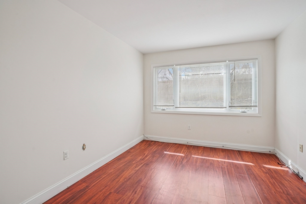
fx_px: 136
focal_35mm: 16
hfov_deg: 96.7
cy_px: 102
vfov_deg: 73.8
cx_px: 153
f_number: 8
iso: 200
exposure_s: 1/30
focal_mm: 16
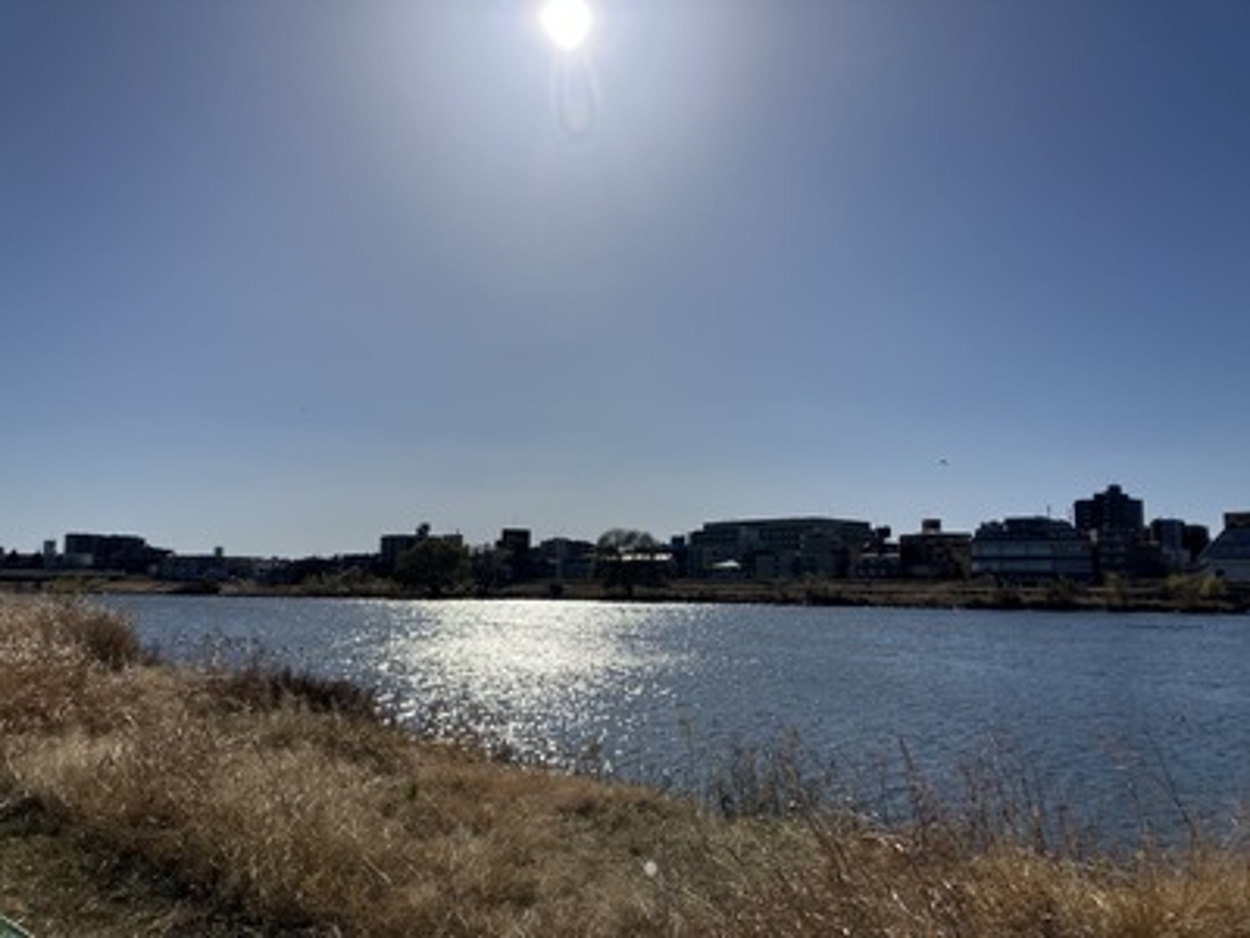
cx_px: 625
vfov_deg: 49.7
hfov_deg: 63.4
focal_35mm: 28
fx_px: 1011
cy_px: 469
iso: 32
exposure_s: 1/8130
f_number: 1.8
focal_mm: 3.99
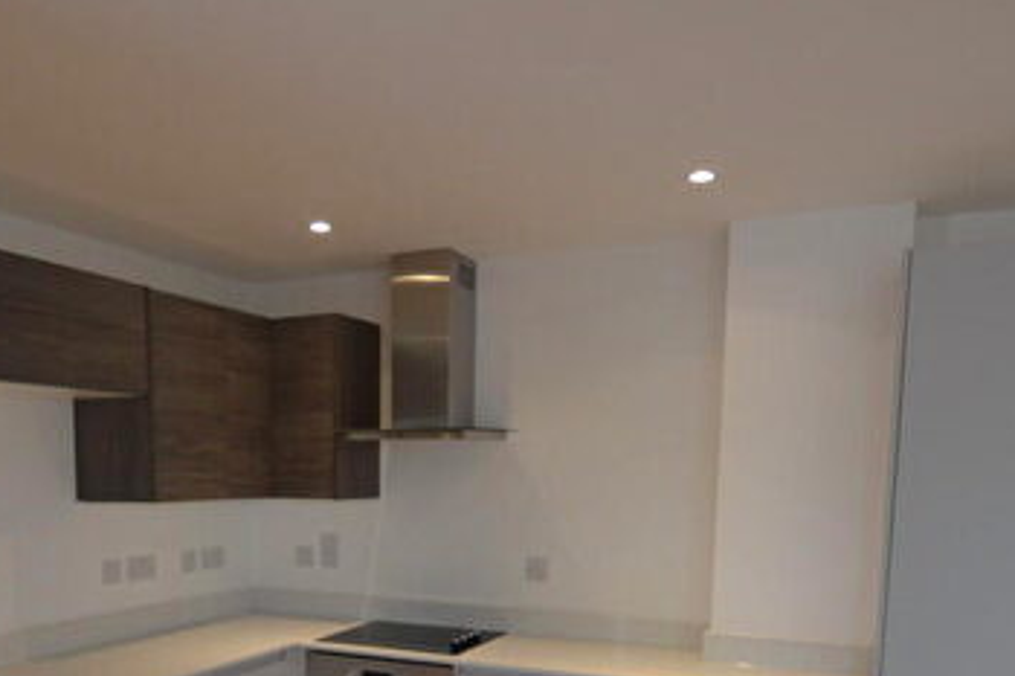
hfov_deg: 61.0
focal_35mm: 30
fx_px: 845
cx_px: 374
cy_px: 595
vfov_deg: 40.6
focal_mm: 10
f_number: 5
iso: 400
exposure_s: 1/100
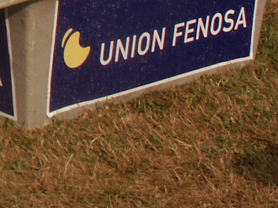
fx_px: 1437
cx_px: -299
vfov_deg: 7.9
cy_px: -210
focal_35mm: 179
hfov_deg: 10.1
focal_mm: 11.04
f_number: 6.7
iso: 100
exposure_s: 1/500
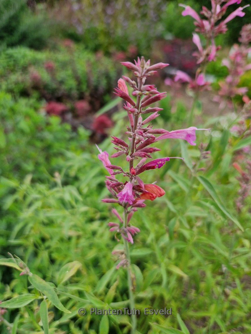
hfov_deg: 58.9
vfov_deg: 73.9
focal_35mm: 23
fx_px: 222
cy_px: 167
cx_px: 126
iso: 50
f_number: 1.8
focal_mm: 5.4
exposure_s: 1/894
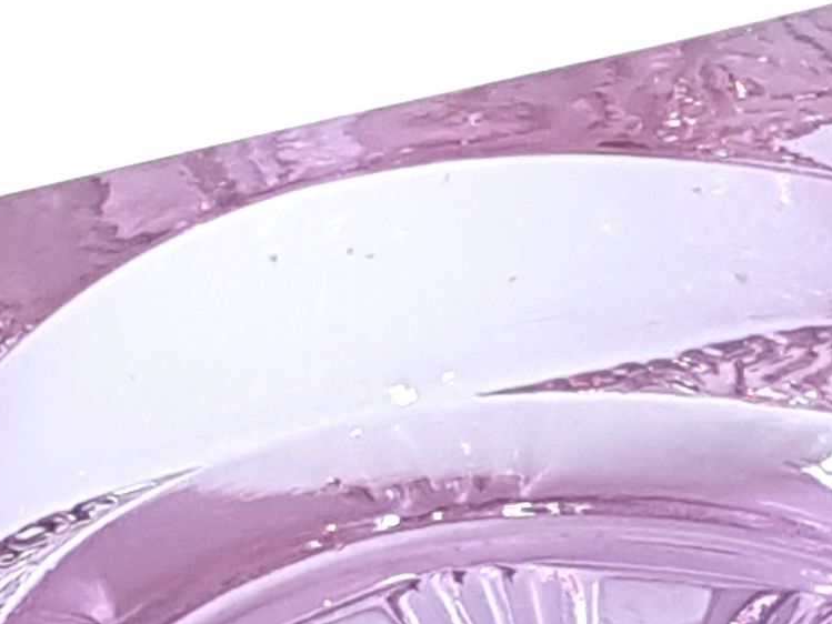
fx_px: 2404
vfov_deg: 14.1
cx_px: 444
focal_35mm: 100
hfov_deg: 19.6
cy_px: 848
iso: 100
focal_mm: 4.2
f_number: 1.7
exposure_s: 1/50
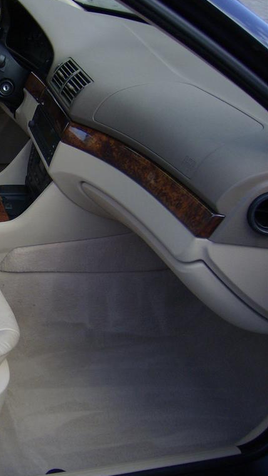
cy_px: 237
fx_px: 670
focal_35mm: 53
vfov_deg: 39.2
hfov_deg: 21.1
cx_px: -54
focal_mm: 6
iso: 100
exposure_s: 1/299
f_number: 2.8
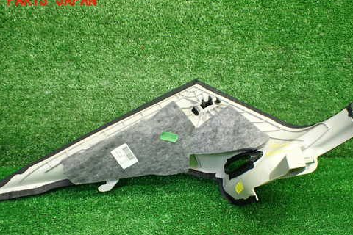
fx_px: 382
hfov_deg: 49.5
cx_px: 183
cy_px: 156
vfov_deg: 33.9
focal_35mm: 39
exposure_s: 1/125
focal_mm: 5.4
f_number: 2.3
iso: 640
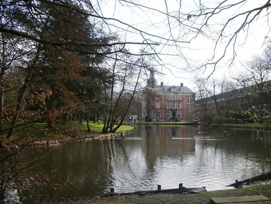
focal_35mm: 32
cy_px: 102
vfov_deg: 44.2
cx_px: 136
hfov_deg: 56.8
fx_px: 251
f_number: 2.9
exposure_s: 1/640
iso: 80
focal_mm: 5.7
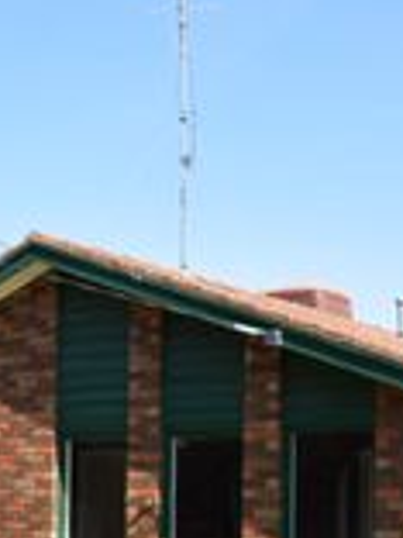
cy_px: 443
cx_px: 52
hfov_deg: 18.6
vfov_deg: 24.6
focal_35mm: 78
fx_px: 1211
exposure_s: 1/320
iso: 200
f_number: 9
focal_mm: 18
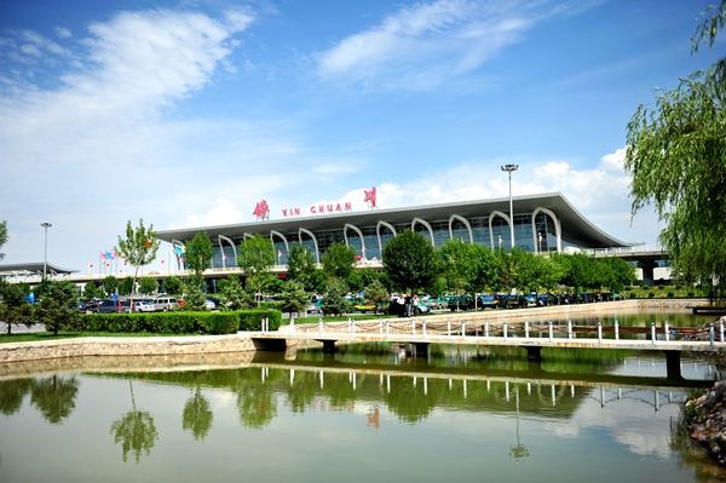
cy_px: 242
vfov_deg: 38.8
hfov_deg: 55.8
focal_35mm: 34
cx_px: 363
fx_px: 685
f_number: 2.8
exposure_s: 1/8000
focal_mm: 34
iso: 200
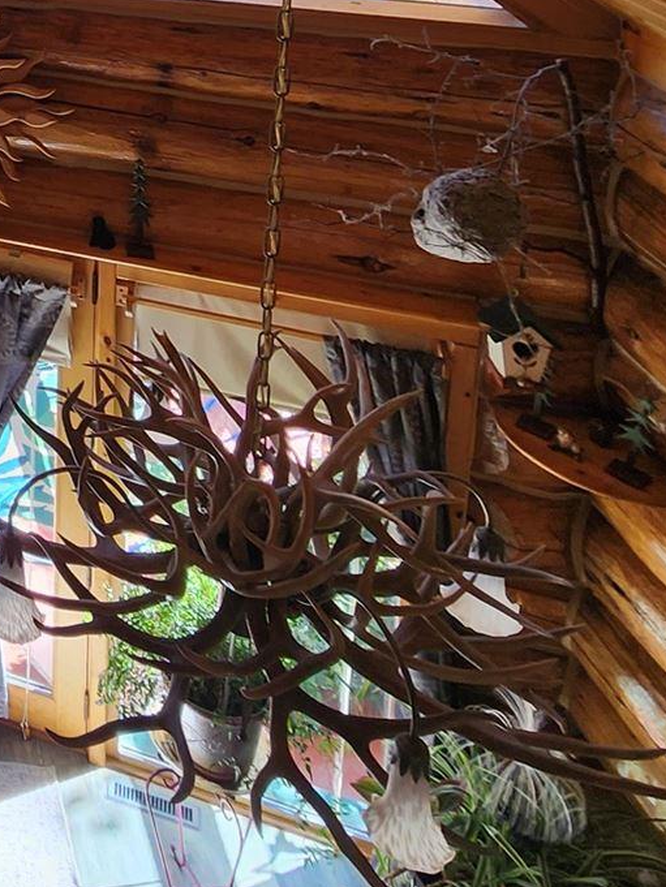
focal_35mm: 44
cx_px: -434
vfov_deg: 33.1
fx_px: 1128
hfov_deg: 23.2
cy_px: -233
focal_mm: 2.2
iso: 50
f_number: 2.2
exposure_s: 1/60
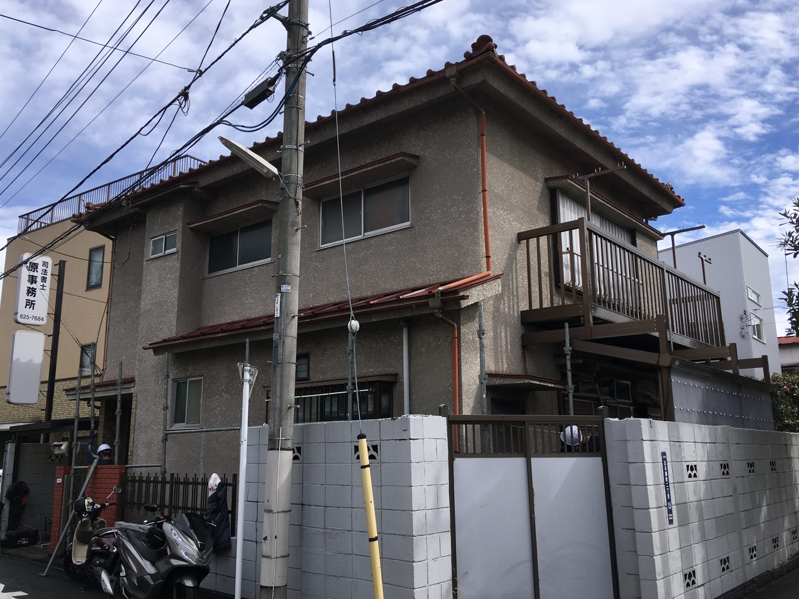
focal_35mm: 31
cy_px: 301
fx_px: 716
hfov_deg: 58.4
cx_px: 394
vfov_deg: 45.4
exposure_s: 1/1637
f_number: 2.2
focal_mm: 4.15
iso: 25
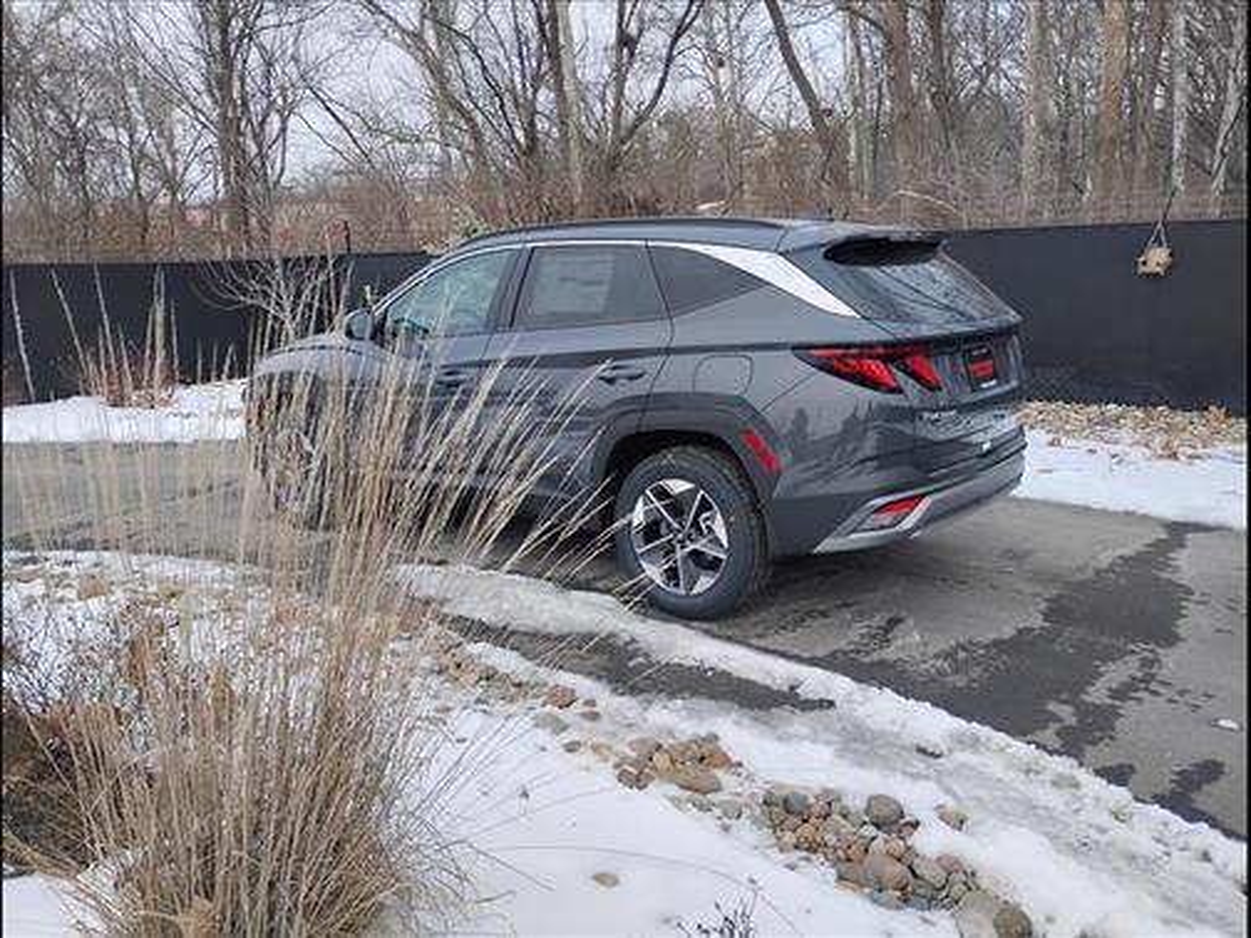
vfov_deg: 49.7
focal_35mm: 28
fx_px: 1012
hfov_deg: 63.4
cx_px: 626
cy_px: 469
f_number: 1.8
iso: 100
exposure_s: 1/588
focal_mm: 4.26
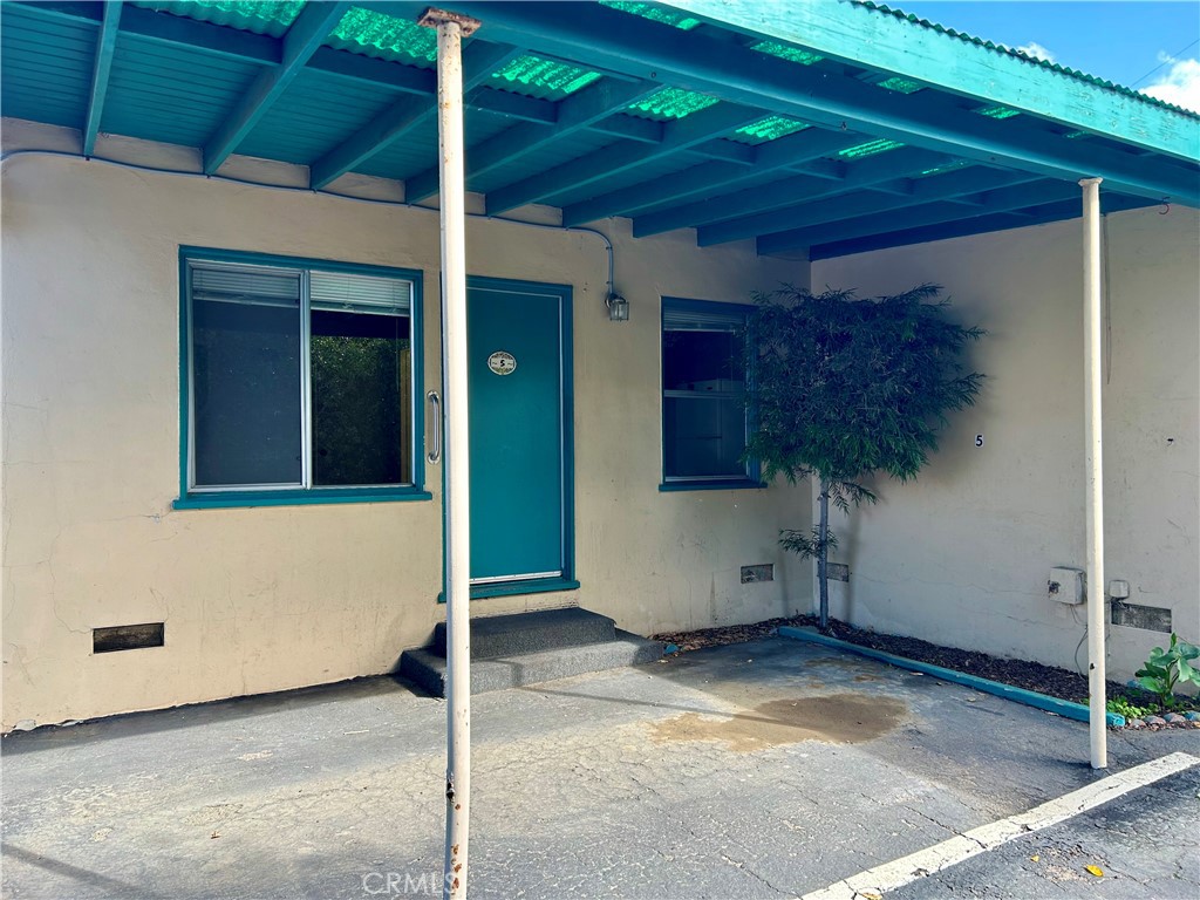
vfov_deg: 53.1
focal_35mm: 26
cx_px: 600
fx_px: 901
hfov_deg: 67.3
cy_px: 450
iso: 50
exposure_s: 1/346
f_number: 1.5
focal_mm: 5.7
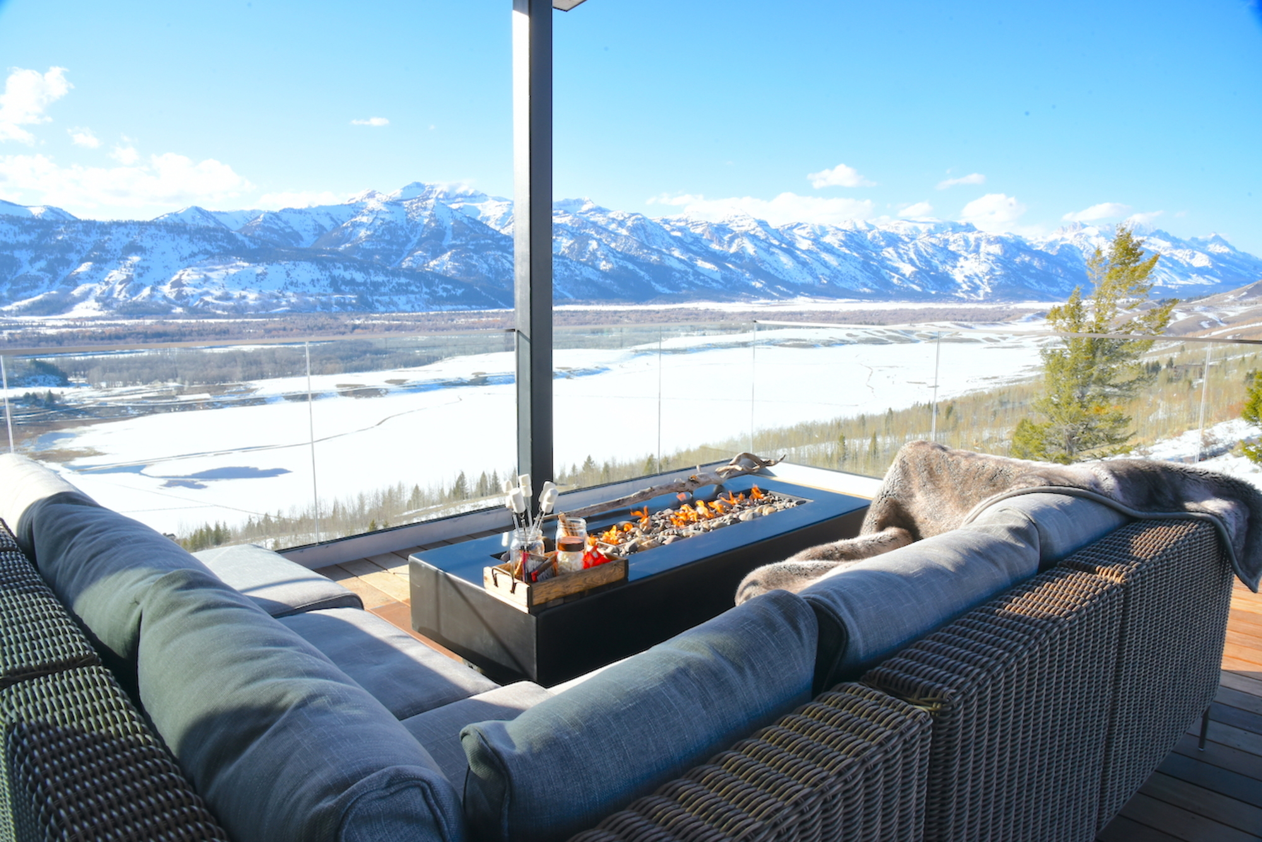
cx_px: 631
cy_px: 421
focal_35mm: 24
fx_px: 842
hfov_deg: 73.7
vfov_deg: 53.2
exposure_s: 1/125
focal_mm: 24
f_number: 18
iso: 800
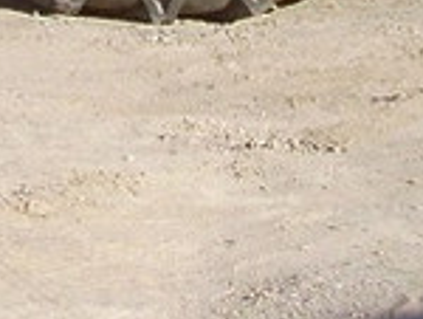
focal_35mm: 270
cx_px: 61
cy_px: -556
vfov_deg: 5.3
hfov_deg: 7.3
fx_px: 3305
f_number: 3
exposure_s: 1/750
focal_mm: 6.3
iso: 80
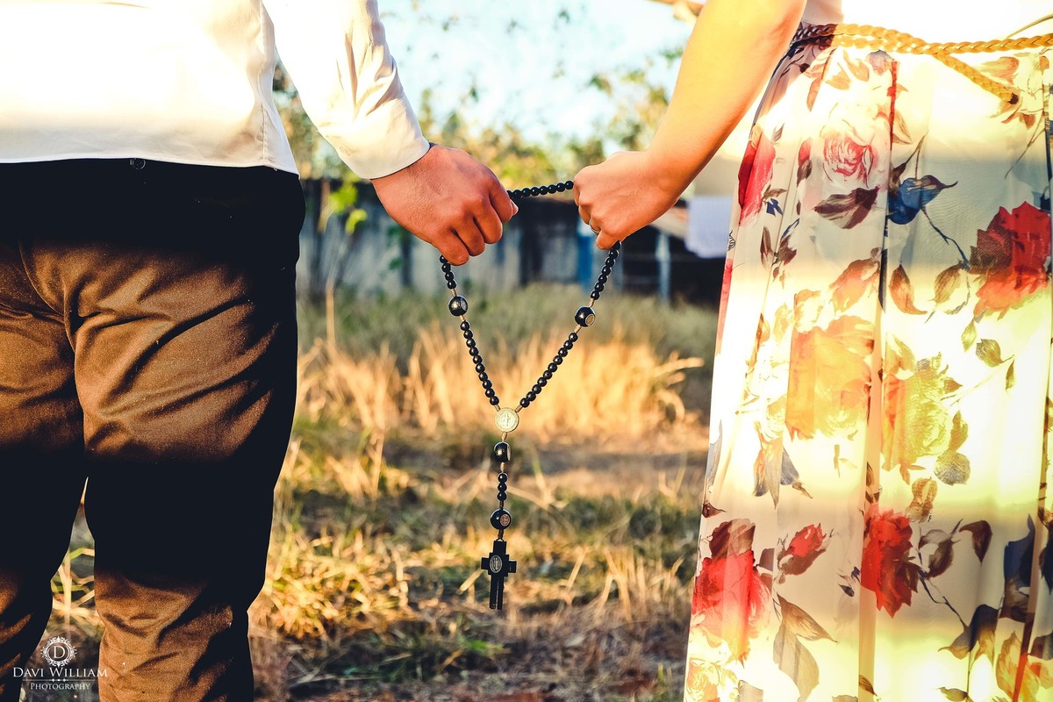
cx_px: 526
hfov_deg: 29.2
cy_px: 351
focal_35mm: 69
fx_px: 2018
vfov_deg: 19.7
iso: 320
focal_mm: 46.3
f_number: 4
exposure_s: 1/250
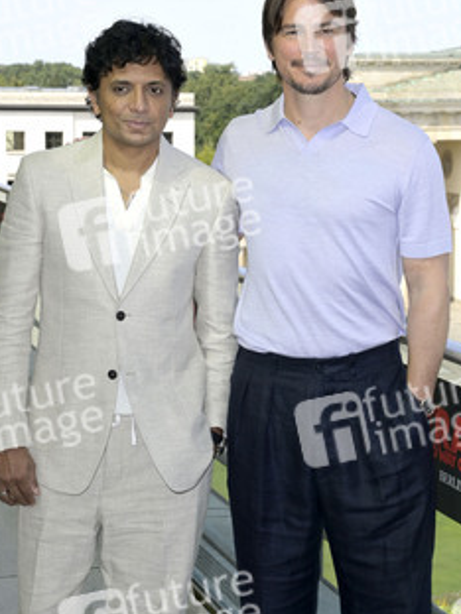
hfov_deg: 18.4
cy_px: 323
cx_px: 217
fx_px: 1421
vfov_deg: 24.4
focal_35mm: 80
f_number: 10
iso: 250
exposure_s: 1/250
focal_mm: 65
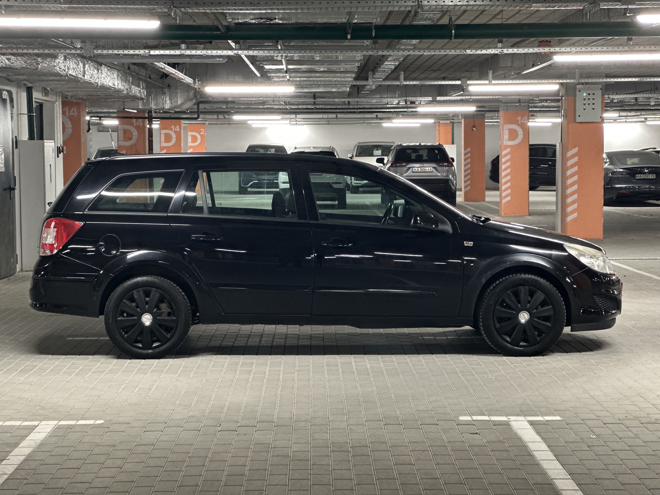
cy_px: 248
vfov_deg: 19.1
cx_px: 330
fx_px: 1468
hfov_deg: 25.3
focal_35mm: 77
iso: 400
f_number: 2.8
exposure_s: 1/25
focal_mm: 9
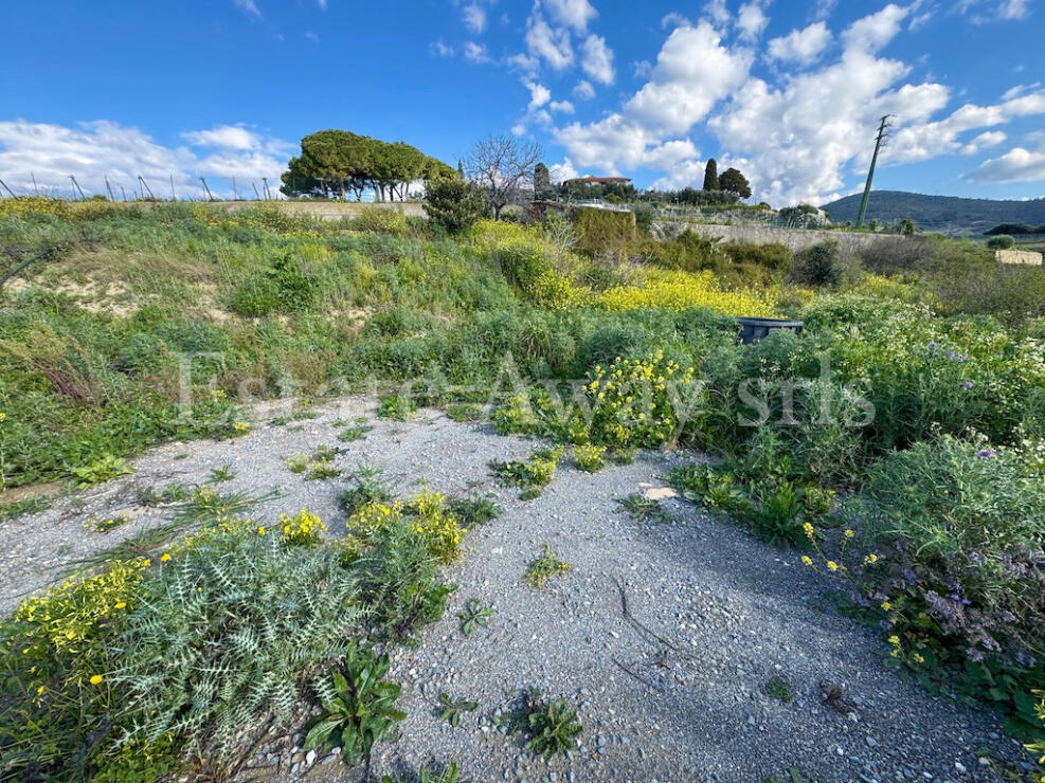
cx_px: 522
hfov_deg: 102.1
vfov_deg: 85.7
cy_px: 392
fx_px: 423
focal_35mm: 14
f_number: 2.2
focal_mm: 2.22
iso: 40
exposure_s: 1/476
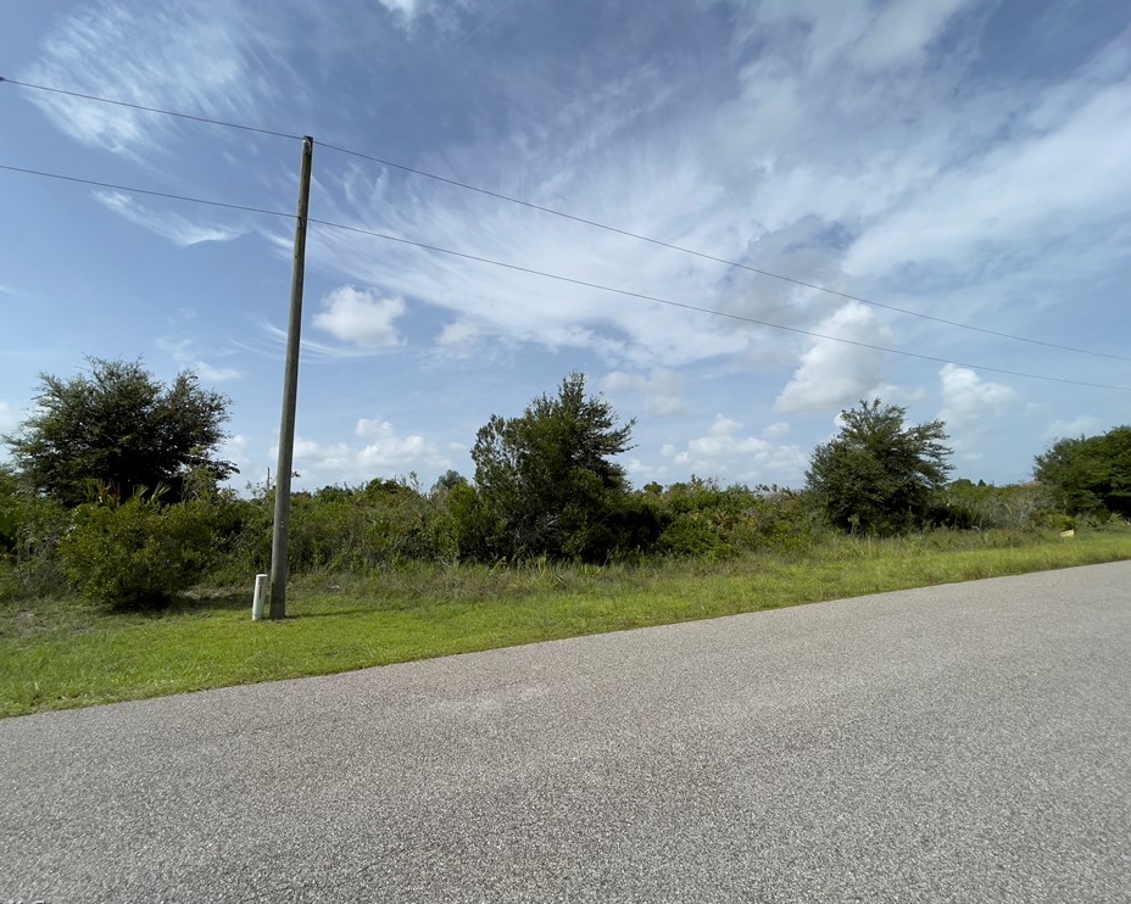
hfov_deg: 100.5
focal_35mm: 14
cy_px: 463
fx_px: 469
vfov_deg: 87.9
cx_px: 518
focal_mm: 1.54
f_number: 2.4
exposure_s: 1/1712
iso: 25
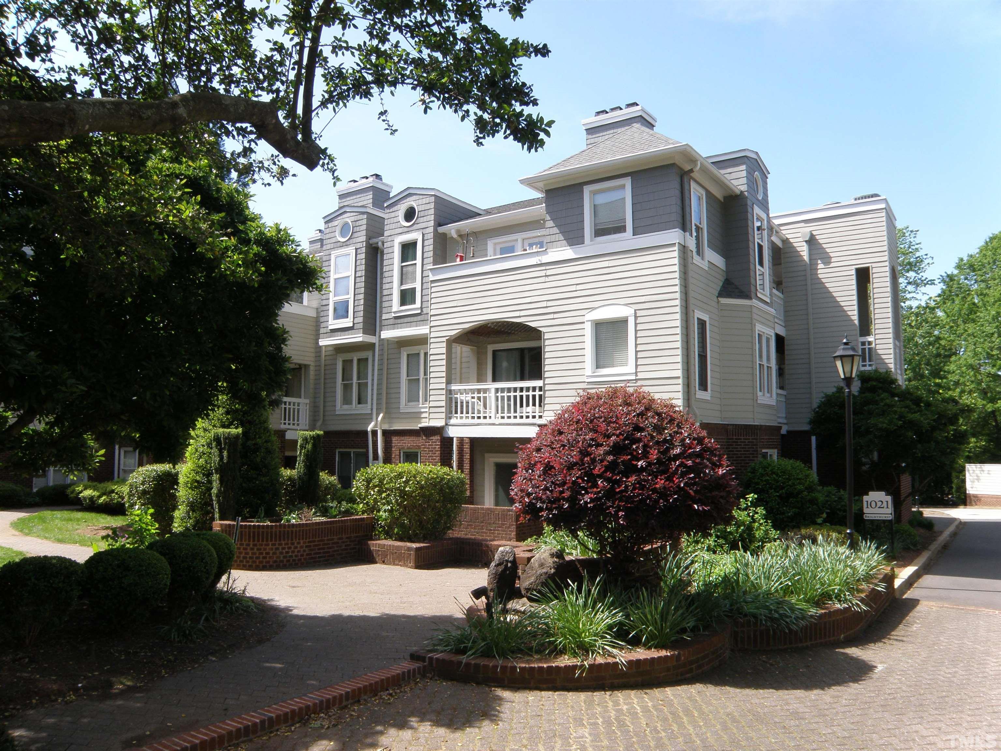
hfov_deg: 67.3
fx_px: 752
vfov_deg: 53.1
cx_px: 500
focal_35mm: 26
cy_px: 376
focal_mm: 4.6
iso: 64
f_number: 5.6
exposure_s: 1/100
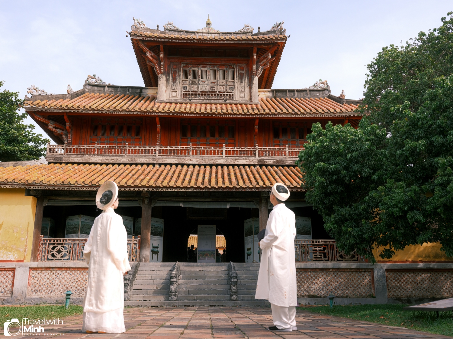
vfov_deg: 39.7
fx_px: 471
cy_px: 170
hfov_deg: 51.4
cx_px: 226
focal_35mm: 36
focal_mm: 45
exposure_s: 1/250
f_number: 5.6
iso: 200
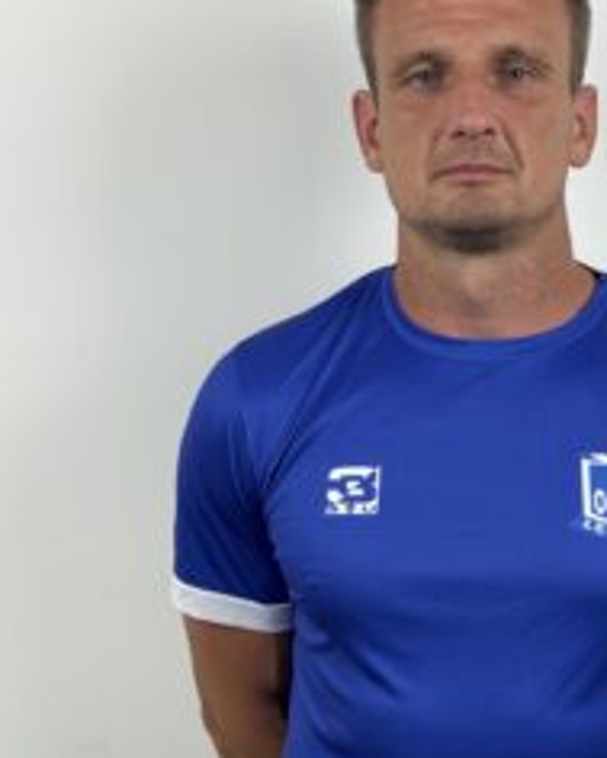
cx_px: 469
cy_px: 535
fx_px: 1840
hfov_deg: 18.6
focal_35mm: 82
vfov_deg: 23.1
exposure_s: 1/100
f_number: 1.78
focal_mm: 6.76
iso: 80
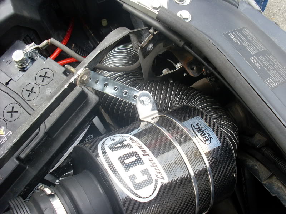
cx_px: 143
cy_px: 107
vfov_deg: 37.7
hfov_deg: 49.0
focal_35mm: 38
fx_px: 314
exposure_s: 1/180
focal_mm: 6.3
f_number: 3
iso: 80
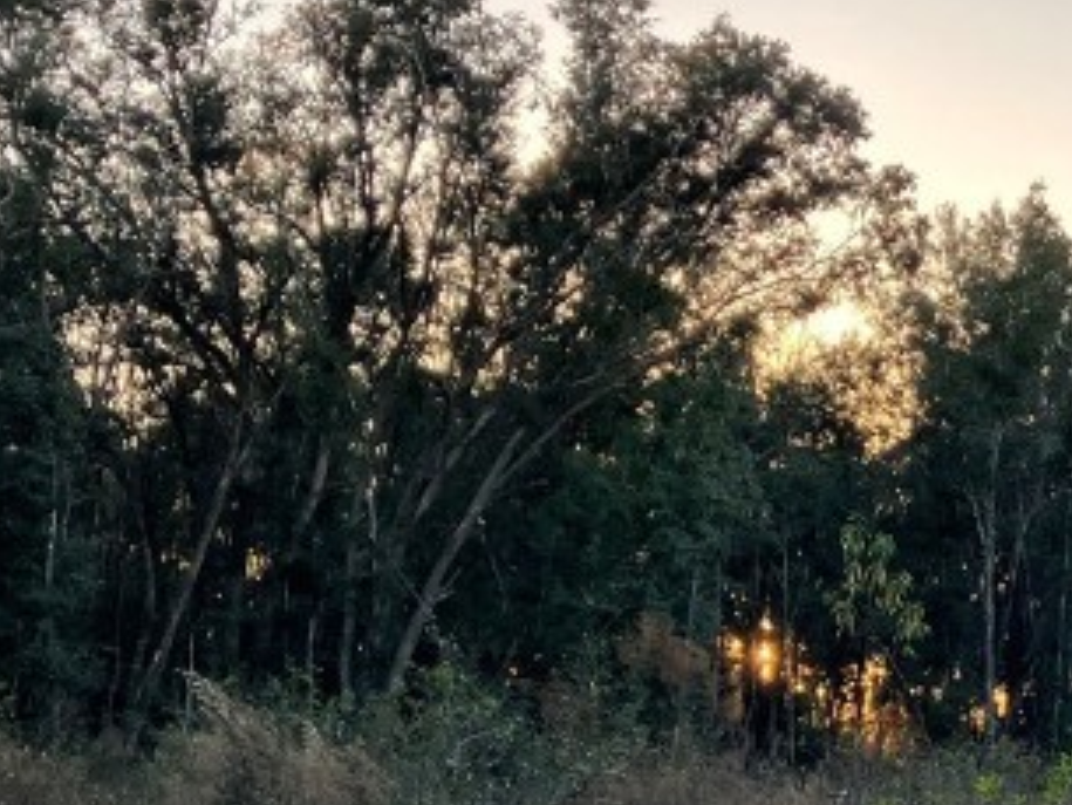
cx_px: 1420
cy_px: 816
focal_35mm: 94
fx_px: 2912
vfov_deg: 15.4
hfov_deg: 19.2
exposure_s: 1/200
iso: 25
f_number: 1.8
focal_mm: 3.99
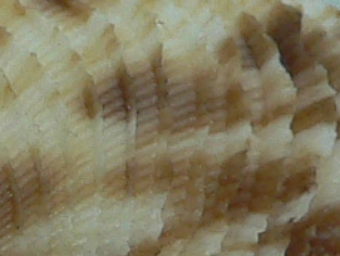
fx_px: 2557
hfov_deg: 7.5
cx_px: -63
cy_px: 437
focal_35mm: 260
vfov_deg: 5.6
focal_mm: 4.6
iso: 80
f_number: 2.8
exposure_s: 1/60
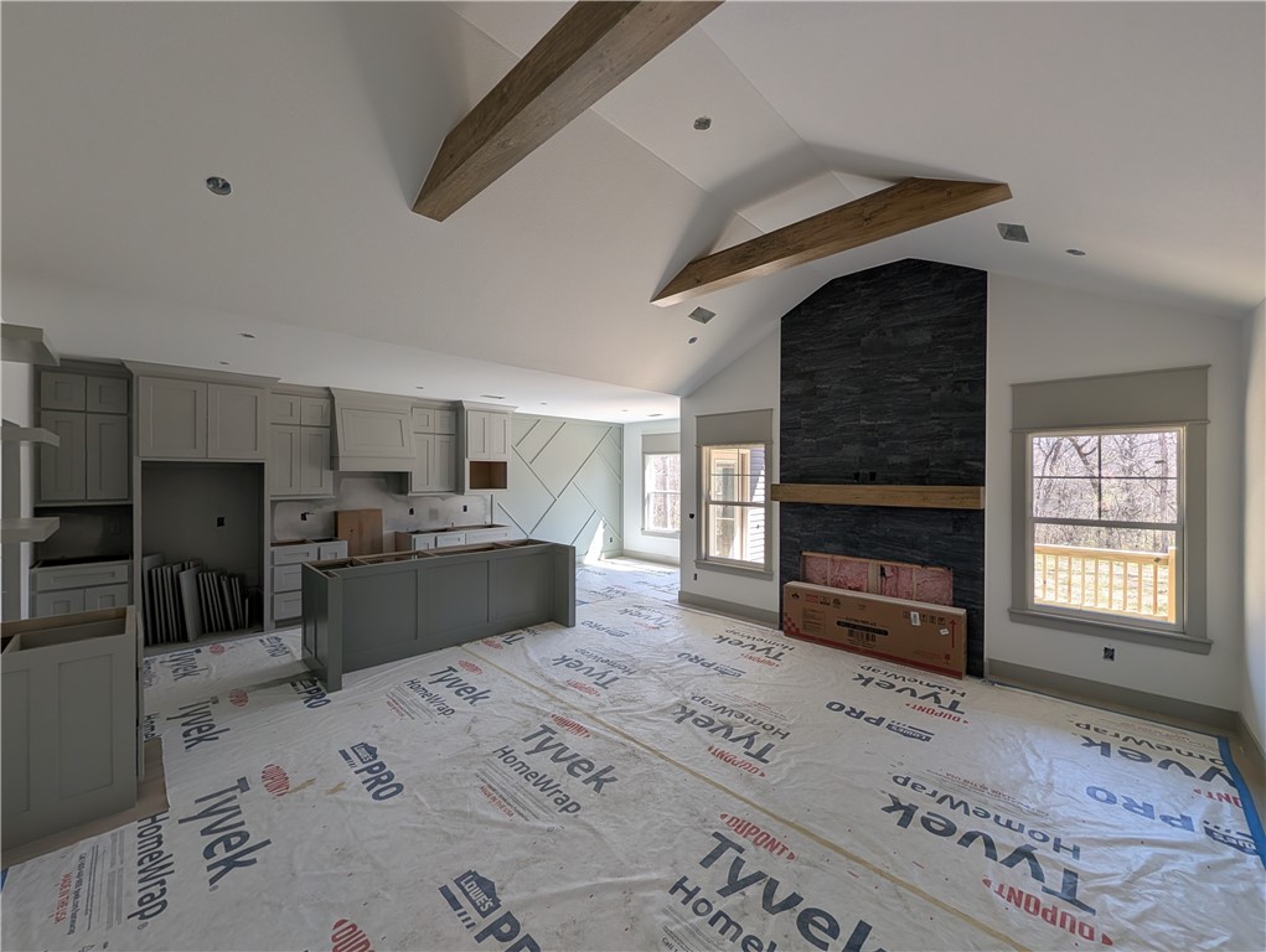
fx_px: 439
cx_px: 633
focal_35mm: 12
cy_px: 476
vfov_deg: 94.6
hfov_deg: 110.5
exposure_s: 1/251
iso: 49
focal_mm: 2.02
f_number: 1.7
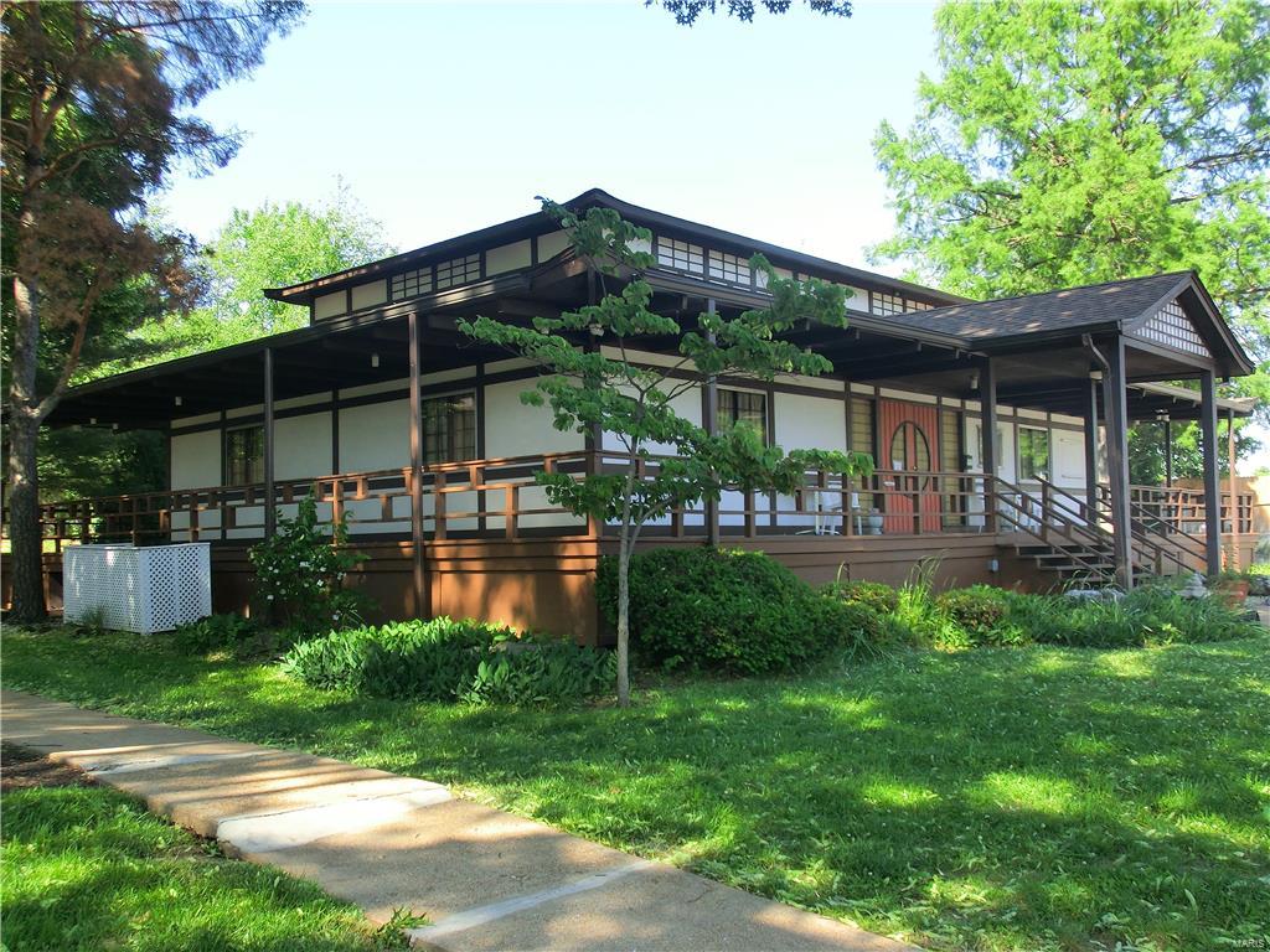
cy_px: 476
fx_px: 1357
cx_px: 635
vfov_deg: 38.7
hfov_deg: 50.1
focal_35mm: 37
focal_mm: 6.61
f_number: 3.9
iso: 100
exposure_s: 1/200
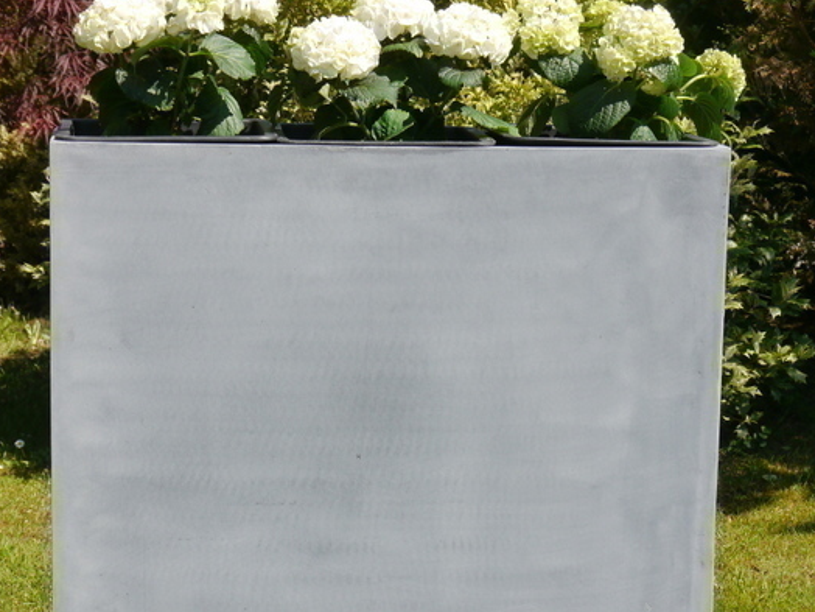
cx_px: 406
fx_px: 2590
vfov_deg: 13.4
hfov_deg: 17.9
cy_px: 397
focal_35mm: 110
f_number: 8
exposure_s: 1/250
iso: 160
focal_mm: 36
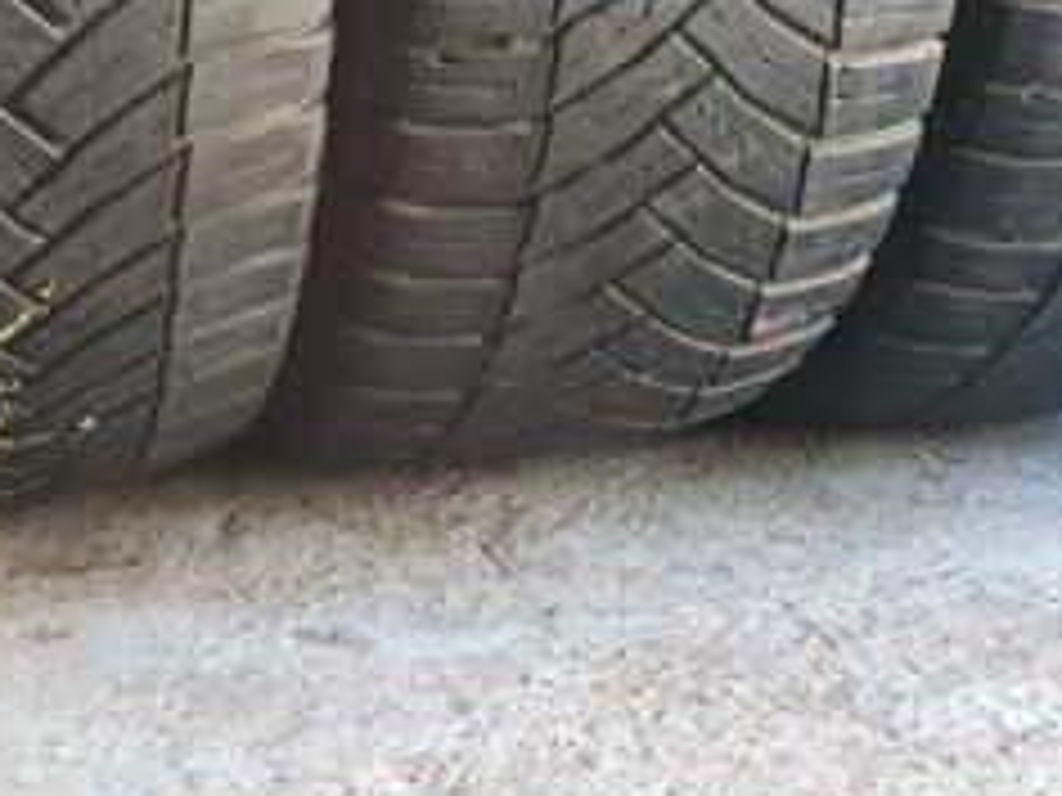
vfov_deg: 21.5
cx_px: 212
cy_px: -4
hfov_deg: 28.7
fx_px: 2025
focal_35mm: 66
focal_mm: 4.32
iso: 640
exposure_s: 1/40
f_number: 2.4
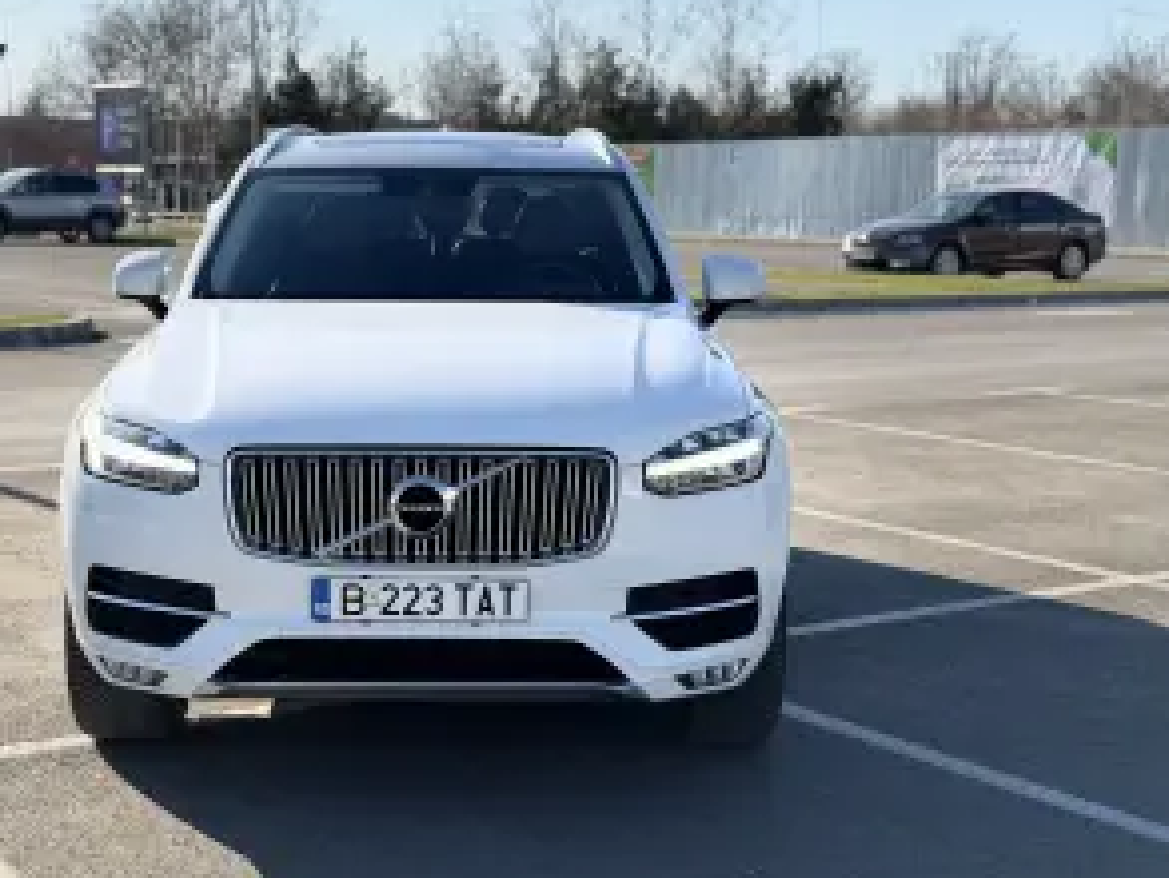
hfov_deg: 32.6
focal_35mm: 59
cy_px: 495
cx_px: 463
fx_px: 1993
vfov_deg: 24.8
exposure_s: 1/4587
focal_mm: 6.76
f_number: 1.78
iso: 80
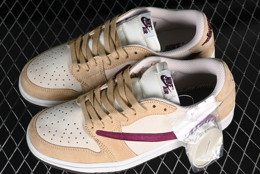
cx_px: 128
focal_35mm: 77
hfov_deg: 26.3
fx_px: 556
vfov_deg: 17.7
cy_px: 86
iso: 160
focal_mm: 50
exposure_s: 1/80
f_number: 7.1
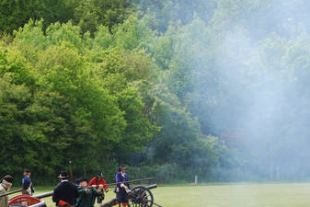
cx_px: 109
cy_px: 108
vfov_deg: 4.3
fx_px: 2739
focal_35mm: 318
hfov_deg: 6.5
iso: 110
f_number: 5
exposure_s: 1/320
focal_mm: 102
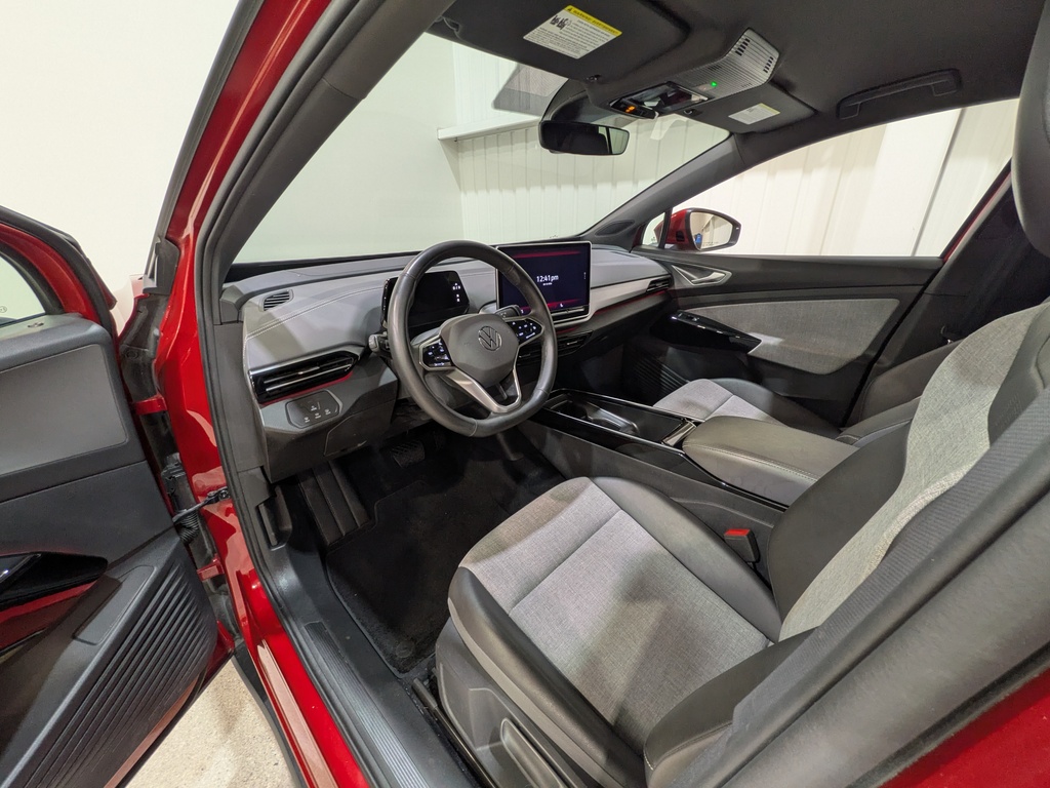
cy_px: 394
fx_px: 425
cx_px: 525
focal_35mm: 14
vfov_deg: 85.7
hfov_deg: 102.1
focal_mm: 1.83
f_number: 2.2
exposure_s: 1/25
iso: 72
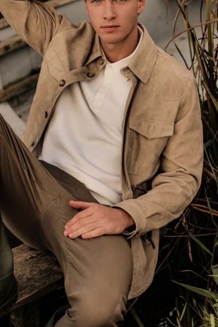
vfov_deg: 17.6
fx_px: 1053
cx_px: 96
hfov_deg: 11.8
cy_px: 121
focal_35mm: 116
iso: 200
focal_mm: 90
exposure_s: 1/2500
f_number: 4
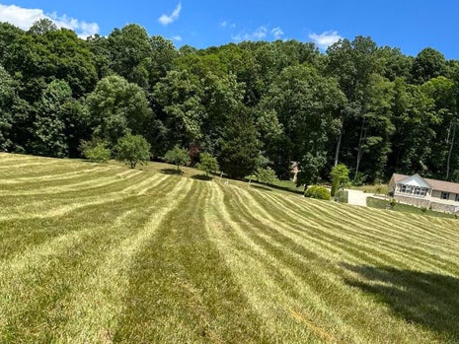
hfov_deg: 42.9
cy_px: 222
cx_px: 234
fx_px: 584
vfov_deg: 32.7
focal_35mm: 44
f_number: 1.78
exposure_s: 1/3247
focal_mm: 6.86
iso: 80
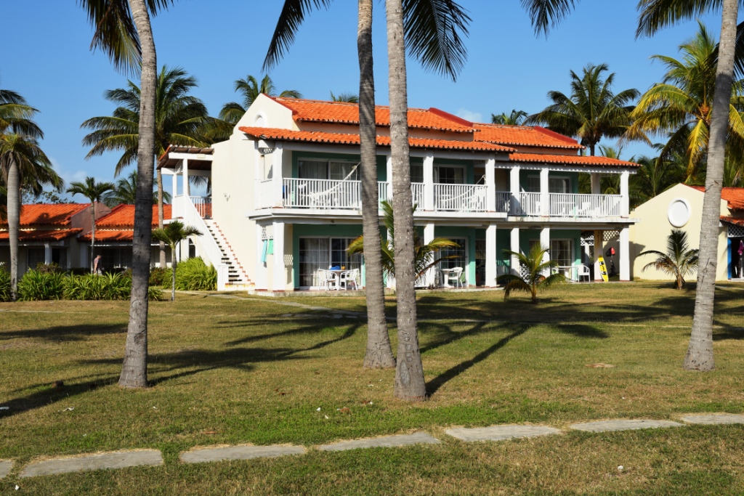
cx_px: 372
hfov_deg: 38.9
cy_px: 248
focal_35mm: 51
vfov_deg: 26.5
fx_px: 1054
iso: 200
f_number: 11
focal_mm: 34
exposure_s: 1/500
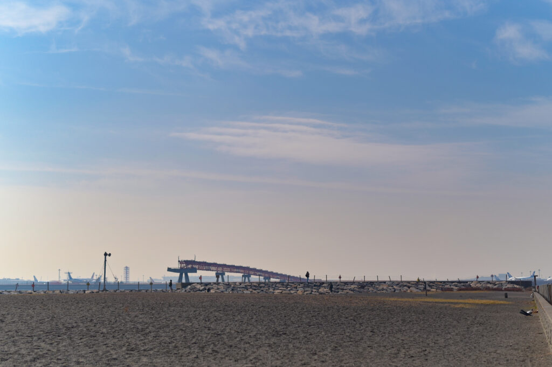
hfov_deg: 34.5
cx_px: 276
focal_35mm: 58
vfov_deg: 23.3
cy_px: 184
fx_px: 889
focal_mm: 58
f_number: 2.8
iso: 100
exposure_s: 1/8000
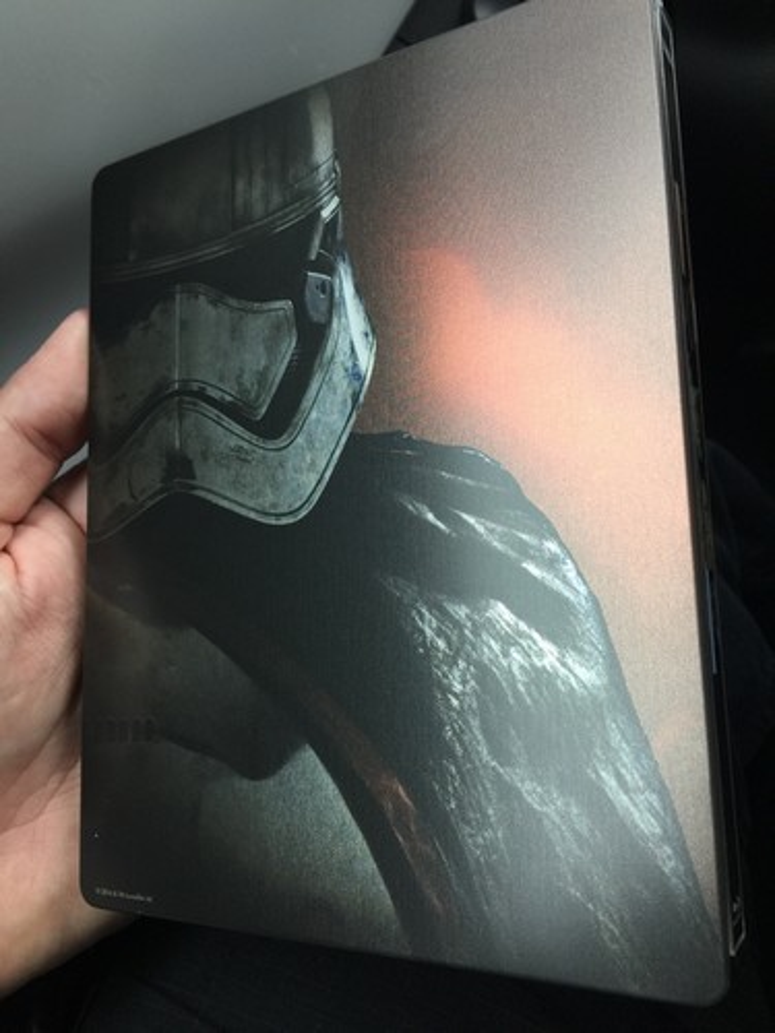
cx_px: 388
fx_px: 866
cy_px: 516
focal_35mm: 29
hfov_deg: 48.2
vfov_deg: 61.7
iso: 40
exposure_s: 1/33
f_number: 2.2
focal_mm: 4.15
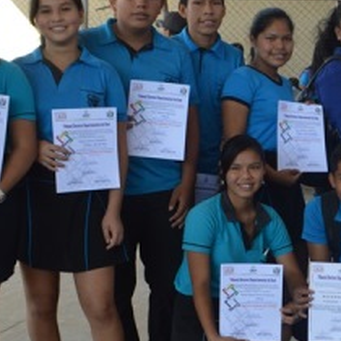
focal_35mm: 84
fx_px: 936
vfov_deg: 20.6
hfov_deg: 19.5
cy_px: 216
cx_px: 404
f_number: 5.6
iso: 320
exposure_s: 1/125
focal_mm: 18
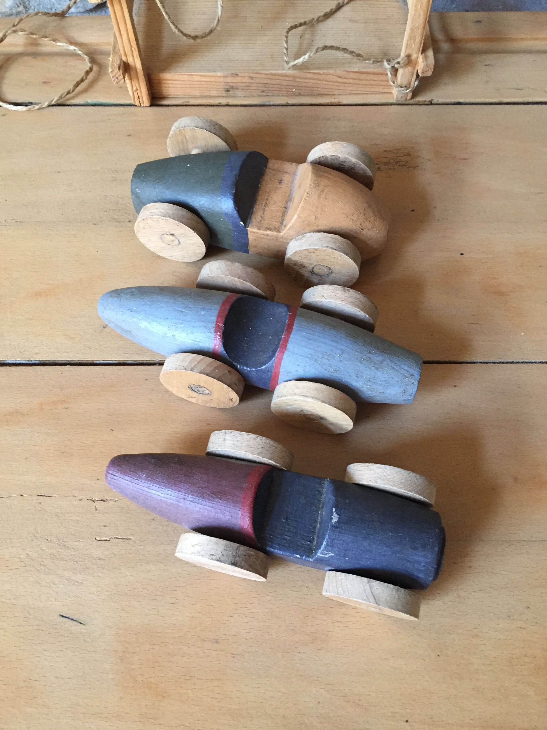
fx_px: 611
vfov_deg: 61.7
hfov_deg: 48.2
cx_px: 274
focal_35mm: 29
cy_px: 365
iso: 250
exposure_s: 1/33
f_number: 2.2
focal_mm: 4.15
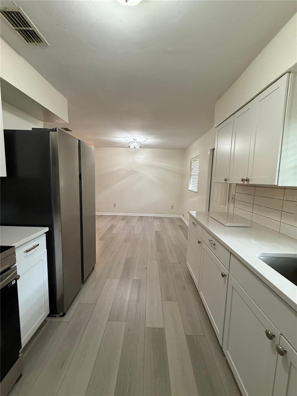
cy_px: 198
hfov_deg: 85.7
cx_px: 148
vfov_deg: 102.1
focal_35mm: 14
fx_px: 160
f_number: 2.2
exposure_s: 1/120
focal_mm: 2.22
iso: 640
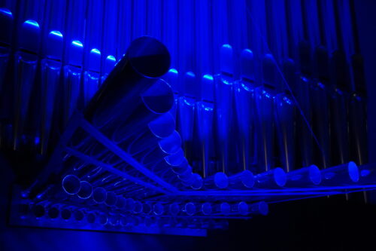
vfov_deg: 29.8
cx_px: 188
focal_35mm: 45
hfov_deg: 43.6
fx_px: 470
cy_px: 126
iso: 6400
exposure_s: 1/60
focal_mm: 30
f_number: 5
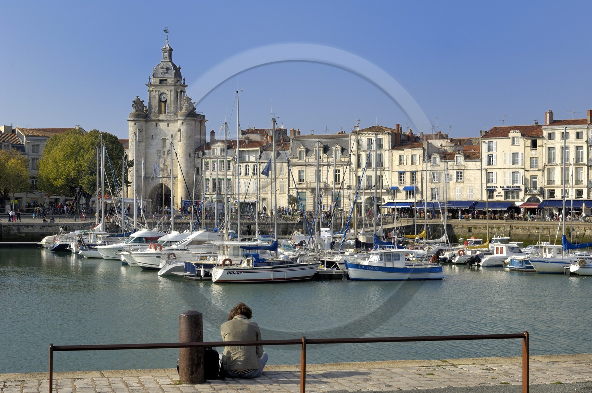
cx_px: 296
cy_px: 196
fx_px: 1035
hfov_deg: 31.9
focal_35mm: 63
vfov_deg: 21.5
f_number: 10
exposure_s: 1/160
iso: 100
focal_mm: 42
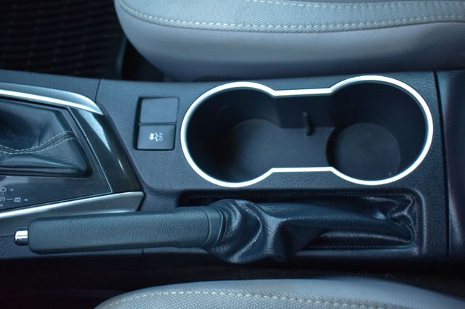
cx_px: 232
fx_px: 484
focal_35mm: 38
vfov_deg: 35.5
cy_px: 154
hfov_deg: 51.3
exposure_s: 1/8
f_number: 4
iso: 1600
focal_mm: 25
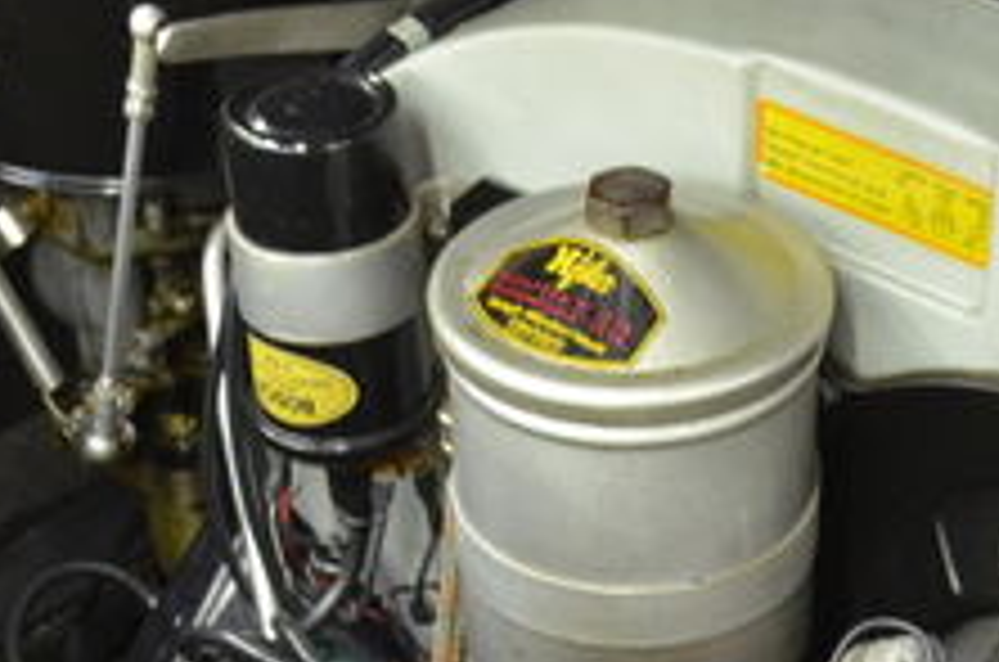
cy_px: 513
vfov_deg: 11.9
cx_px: 819
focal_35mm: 114
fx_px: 3157
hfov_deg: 17.8
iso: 1400
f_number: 3.8
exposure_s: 1/30
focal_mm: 22
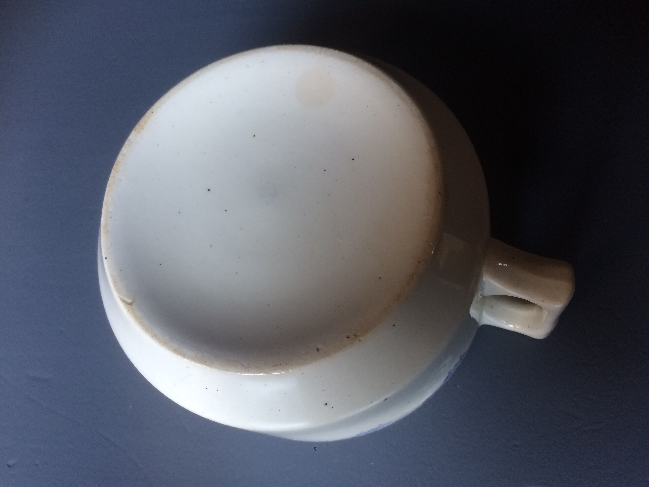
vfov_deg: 48.2
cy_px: 244
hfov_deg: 61.7
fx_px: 544
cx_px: 324
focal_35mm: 29
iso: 40
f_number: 2.2
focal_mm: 4.15
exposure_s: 1/33
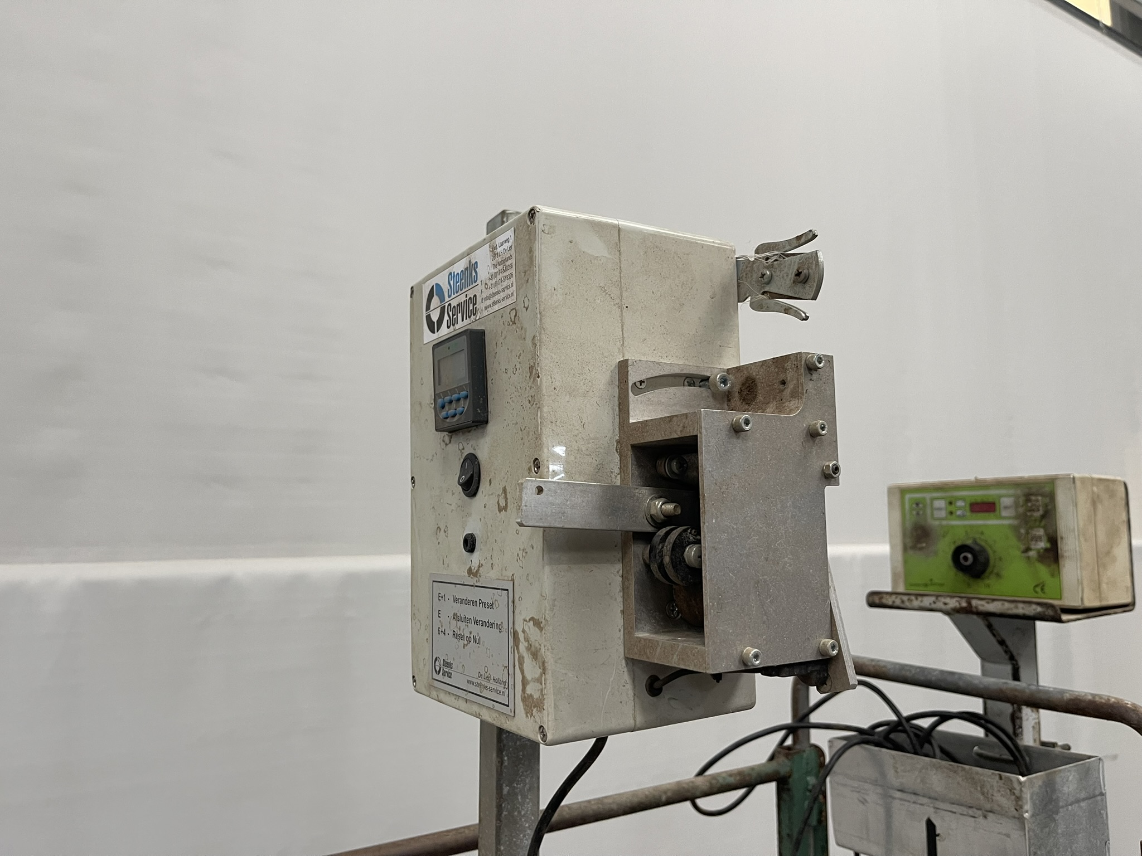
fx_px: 825
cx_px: 571
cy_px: 428
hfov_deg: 69.4
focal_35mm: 25
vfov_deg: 54.9
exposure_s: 1/95
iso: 125
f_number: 1.6
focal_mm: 5.1
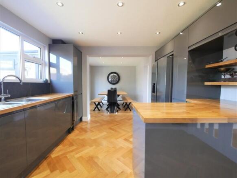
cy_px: 89
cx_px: 118
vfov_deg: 85.7
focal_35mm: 14
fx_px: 96
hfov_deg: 102.0
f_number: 4
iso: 1250
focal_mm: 7
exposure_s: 1/60
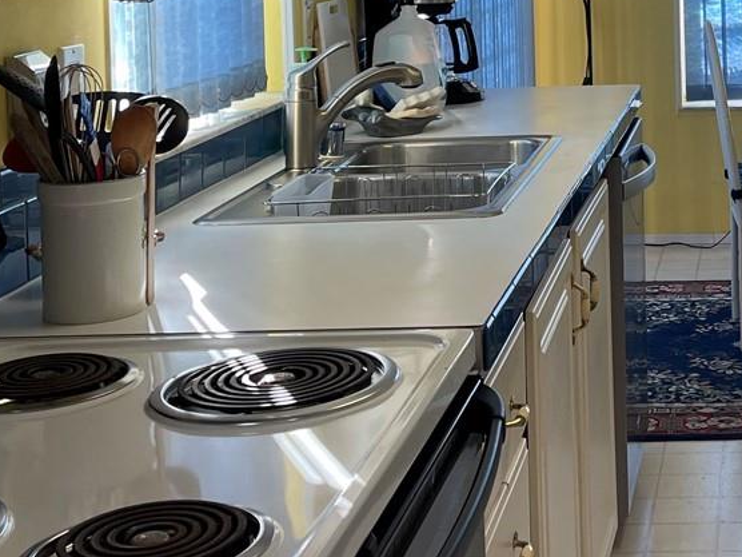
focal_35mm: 72
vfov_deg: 19.4
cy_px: -94
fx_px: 1543
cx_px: 690
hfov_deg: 26.0
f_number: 1.6
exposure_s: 1/120
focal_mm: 5.1
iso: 40
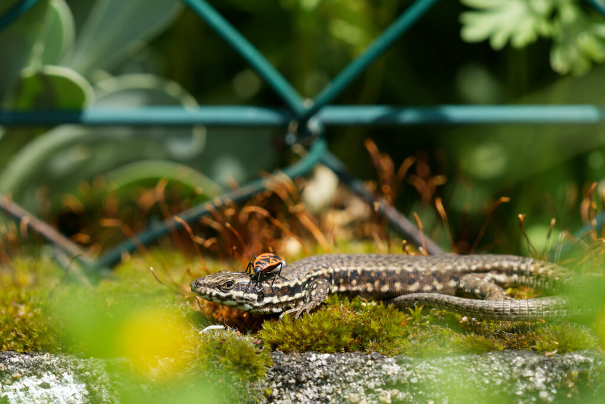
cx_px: 302
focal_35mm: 750
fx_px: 12605
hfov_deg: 2.7
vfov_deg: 1.8
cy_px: 202
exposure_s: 1/800
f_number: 6.3
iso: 320
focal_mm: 500
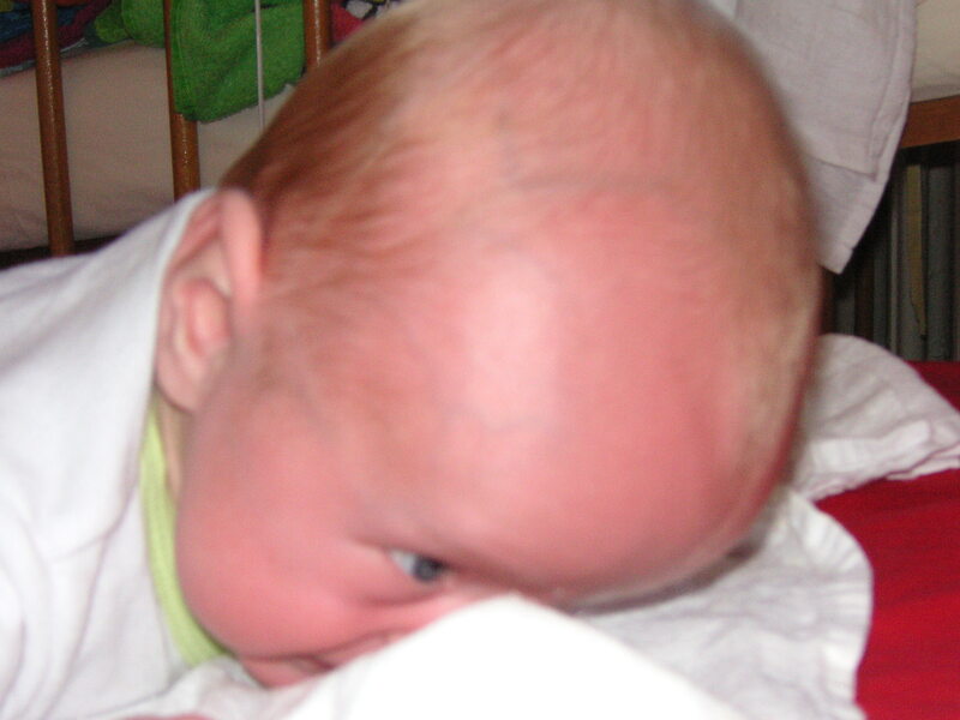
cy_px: 360
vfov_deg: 21.0
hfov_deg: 27.8
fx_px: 1941
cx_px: 480
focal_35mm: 70
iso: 160
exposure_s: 1/90
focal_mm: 11.7
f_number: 4.2
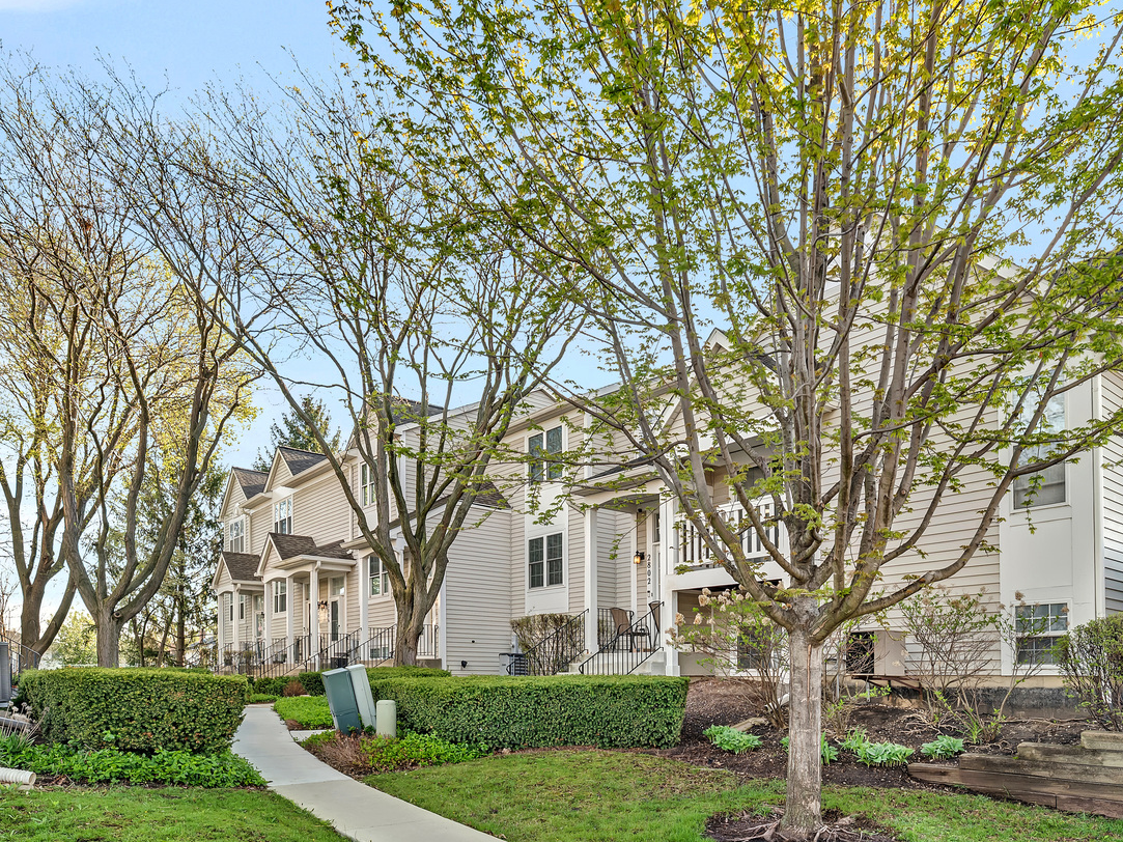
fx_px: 769
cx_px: 682
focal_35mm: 24
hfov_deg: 71.4
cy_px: 415
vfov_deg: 57.4
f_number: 8
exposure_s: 1/160
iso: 500
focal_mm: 16.5
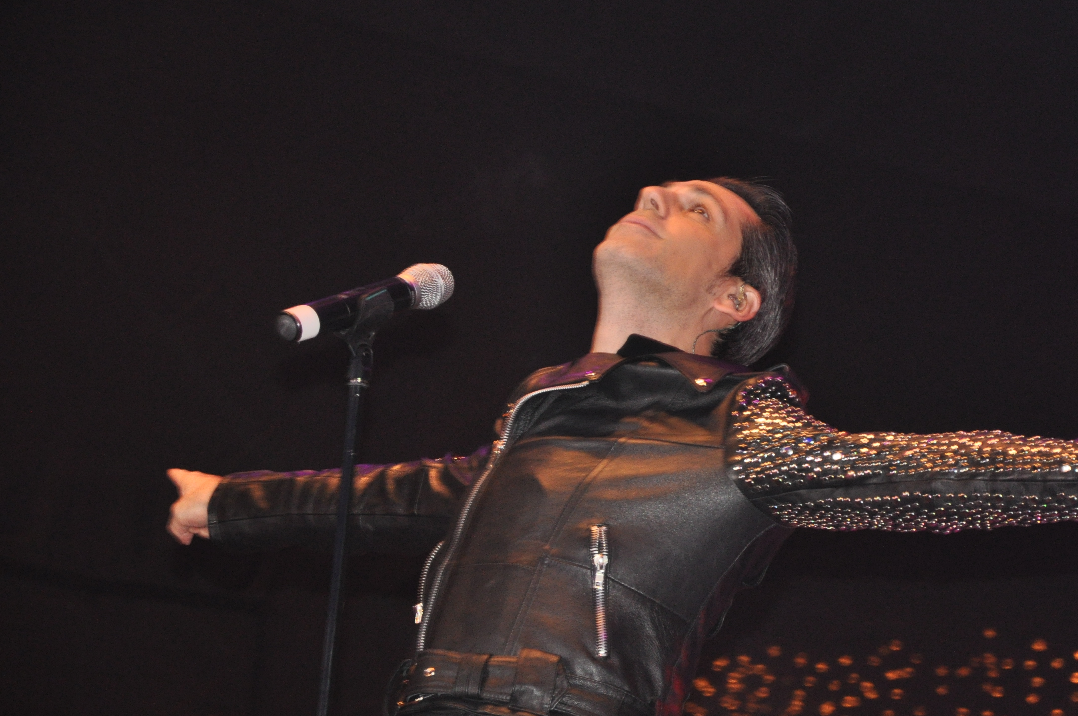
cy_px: 389
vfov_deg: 6.6
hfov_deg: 9.9
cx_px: 702
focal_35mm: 209
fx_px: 6241
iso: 800
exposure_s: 1/60
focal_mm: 105
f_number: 5.6
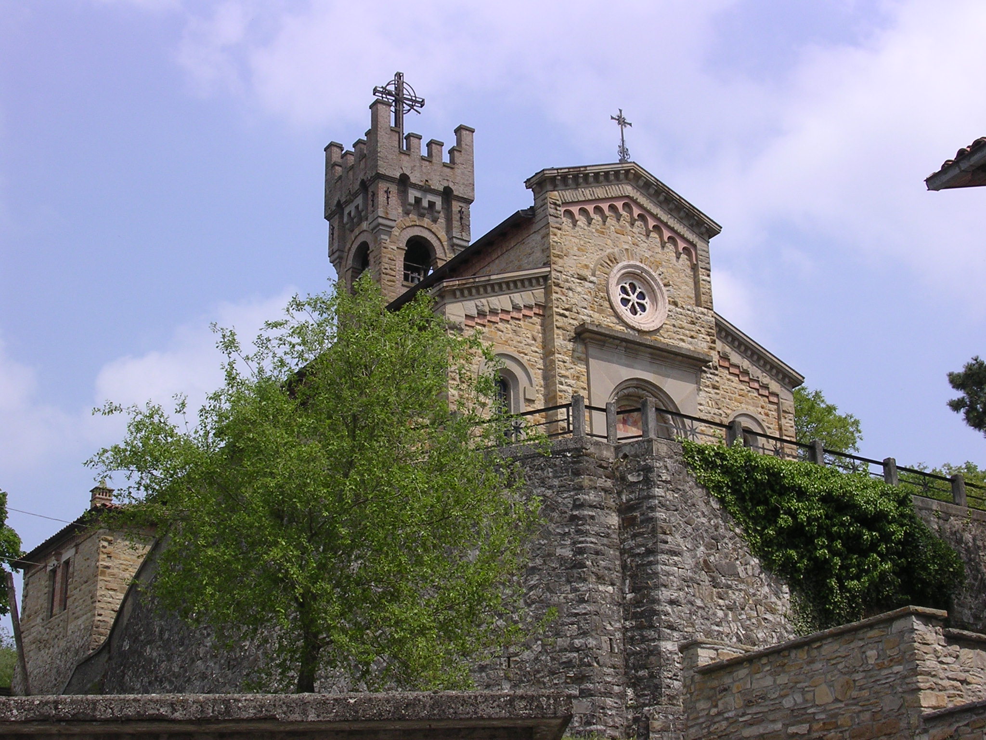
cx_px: 493
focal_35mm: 53
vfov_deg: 27.5
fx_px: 1510
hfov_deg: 36.2
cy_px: 370
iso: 100
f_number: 6.4
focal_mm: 8
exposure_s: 1/312
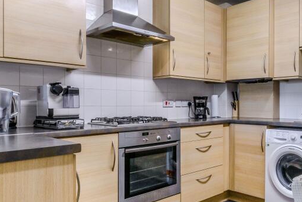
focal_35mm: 30
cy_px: 92
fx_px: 252
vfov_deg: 43.6
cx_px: 223
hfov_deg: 59.0
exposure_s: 1/15
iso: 200
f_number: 8
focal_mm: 10
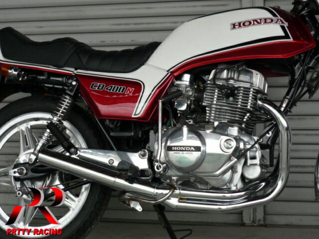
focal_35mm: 70
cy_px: 120
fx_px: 645
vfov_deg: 21.0
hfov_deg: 27.8
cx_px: 160
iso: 100
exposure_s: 1/200
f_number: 3
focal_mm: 7.2
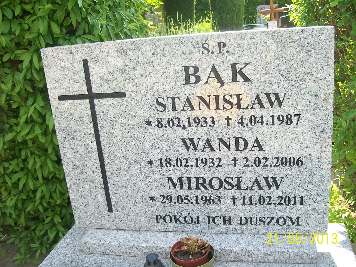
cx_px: 178
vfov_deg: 39.7
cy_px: 134
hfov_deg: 51.4
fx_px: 370
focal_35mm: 36
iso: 80
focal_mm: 6
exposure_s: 1/160
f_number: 2.7
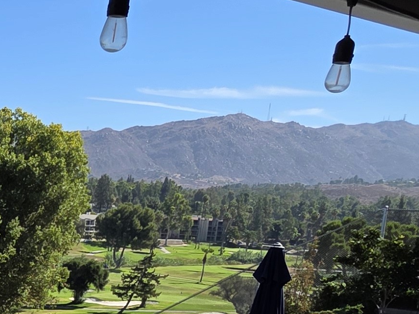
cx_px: -164
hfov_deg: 26.0
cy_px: 329
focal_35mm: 60
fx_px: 726
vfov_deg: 23.2
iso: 40
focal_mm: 2.2
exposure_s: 1/1756
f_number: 1.9
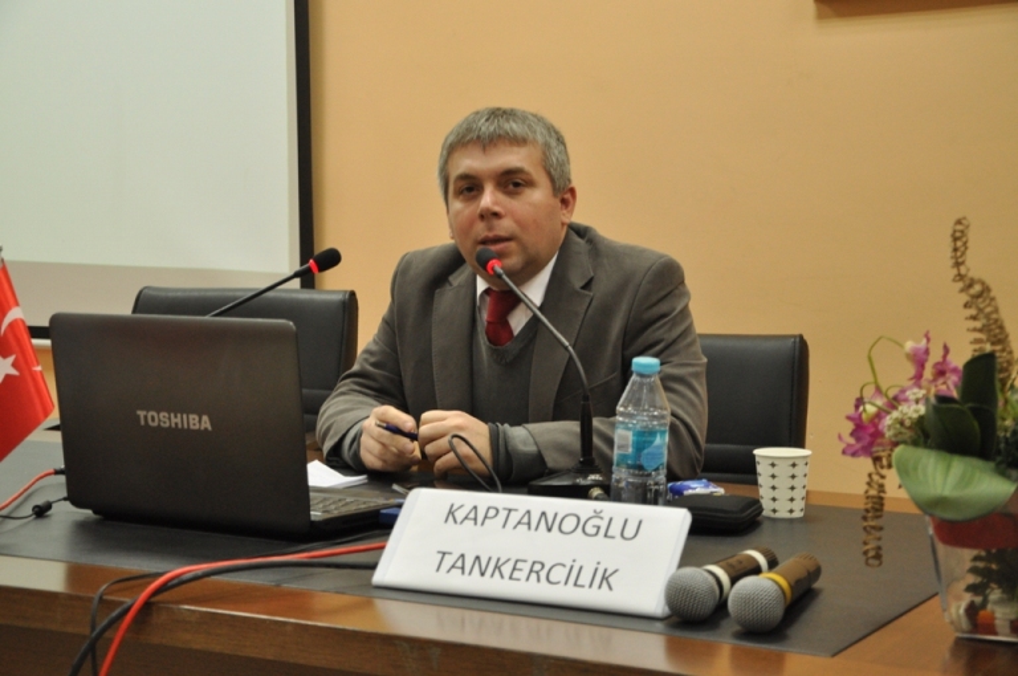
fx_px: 1779
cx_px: 509
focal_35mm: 63
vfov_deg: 21.5
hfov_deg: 31.9
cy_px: 338
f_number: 5.6
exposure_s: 1/30
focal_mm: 42
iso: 1000
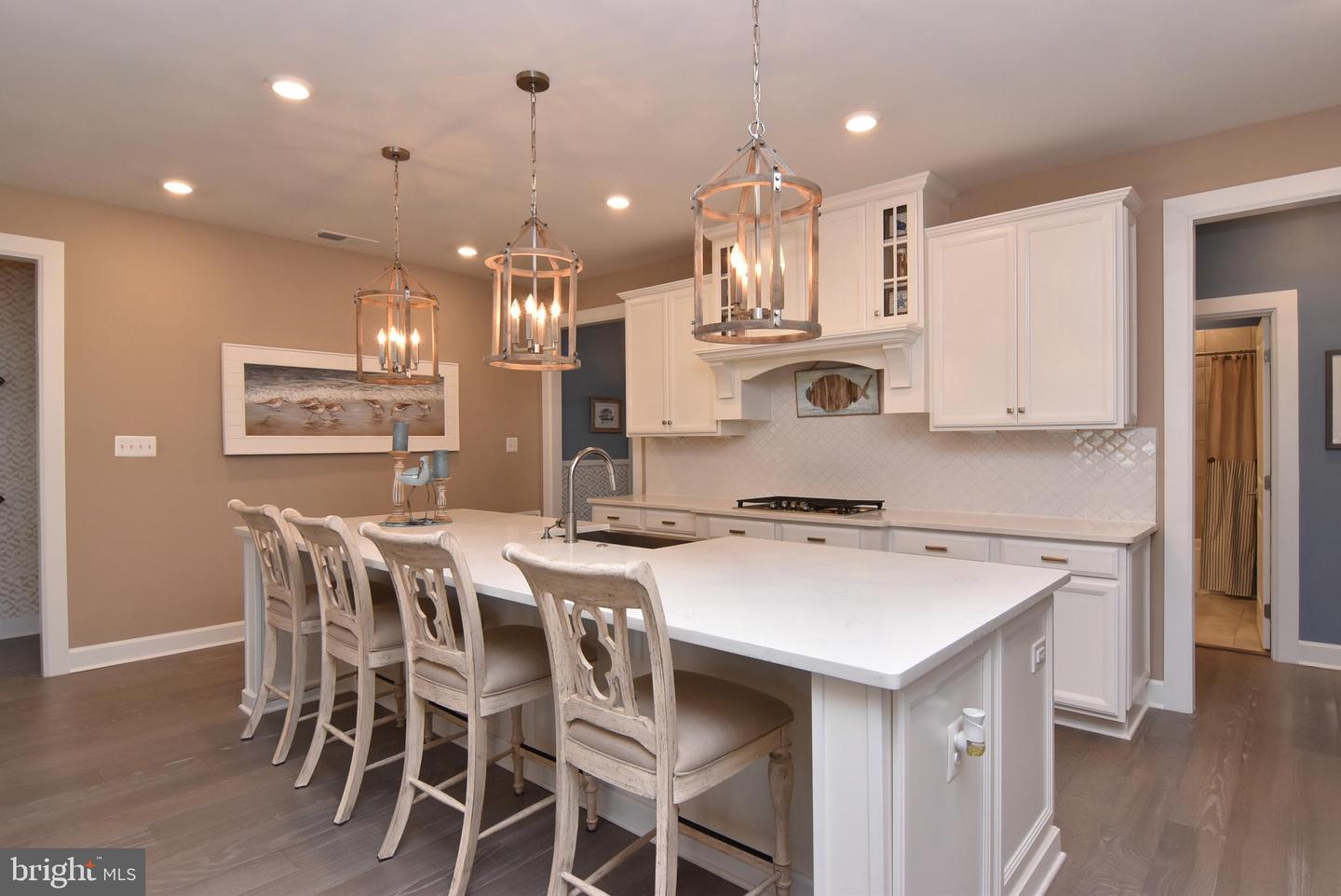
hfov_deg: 90.0
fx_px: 671
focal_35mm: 18
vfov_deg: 67.5
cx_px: 670
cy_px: 448
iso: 800
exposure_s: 1/60
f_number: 8
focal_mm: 12
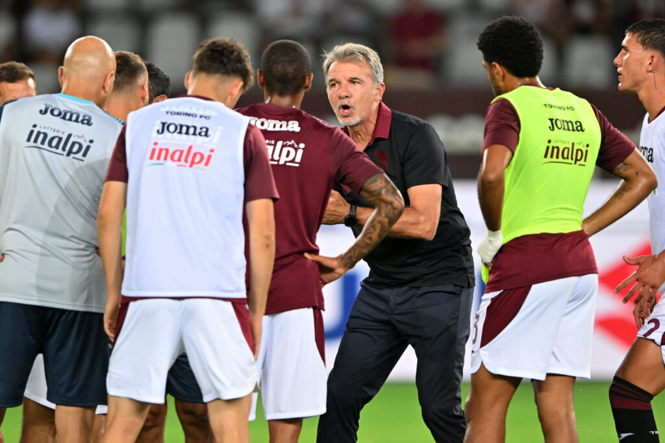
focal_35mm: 600
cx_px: 332
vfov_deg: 2.3
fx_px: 11079
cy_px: 222
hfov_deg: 3.4
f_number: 2.8
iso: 1600
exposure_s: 1/1000
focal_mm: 400
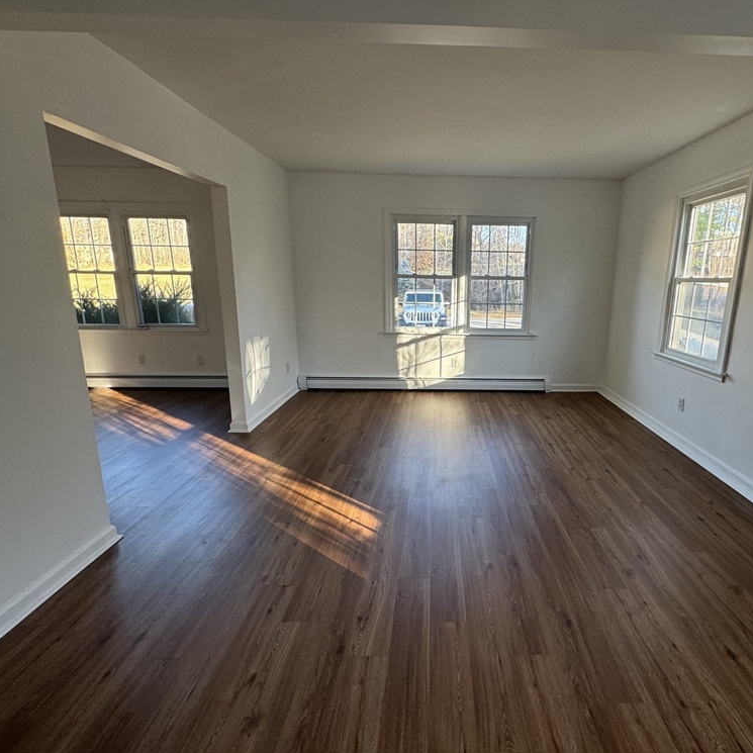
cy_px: 369
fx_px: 418
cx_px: 450
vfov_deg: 84.0
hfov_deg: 83.0
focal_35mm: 17
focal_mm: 2.22
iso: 160
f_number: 2.2
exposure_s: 1/60
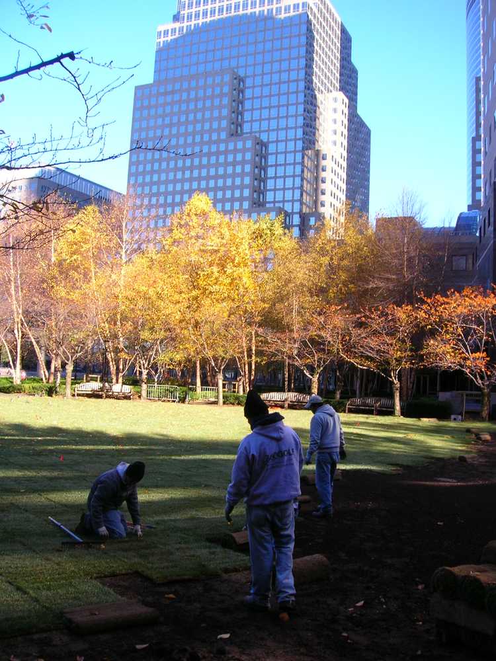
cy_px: 330
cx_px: 248
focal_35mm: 34
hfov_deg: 41.8
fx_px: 650
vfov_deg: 54.0
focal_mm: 5.7
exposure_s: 1/100
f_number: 4.9
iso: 50
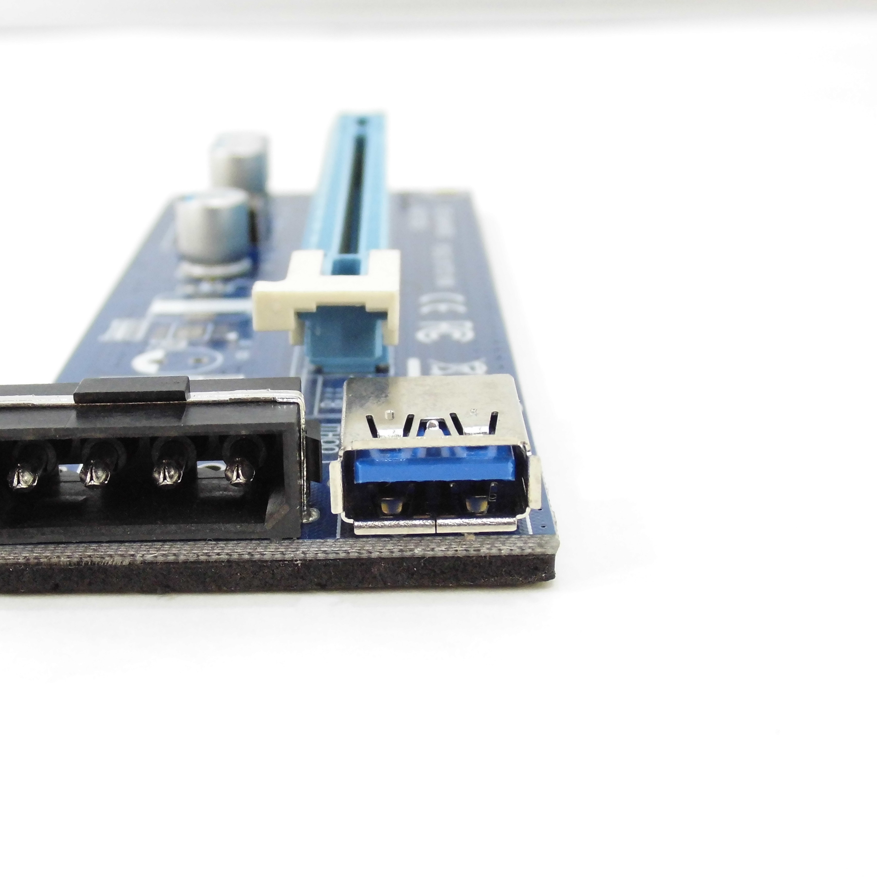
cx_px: 291
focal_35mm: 54
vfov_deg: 31.6
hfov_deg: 31.4
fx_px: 1548
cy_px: 435
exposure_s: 1/125
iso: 400
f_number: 3.8
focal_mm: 8.03
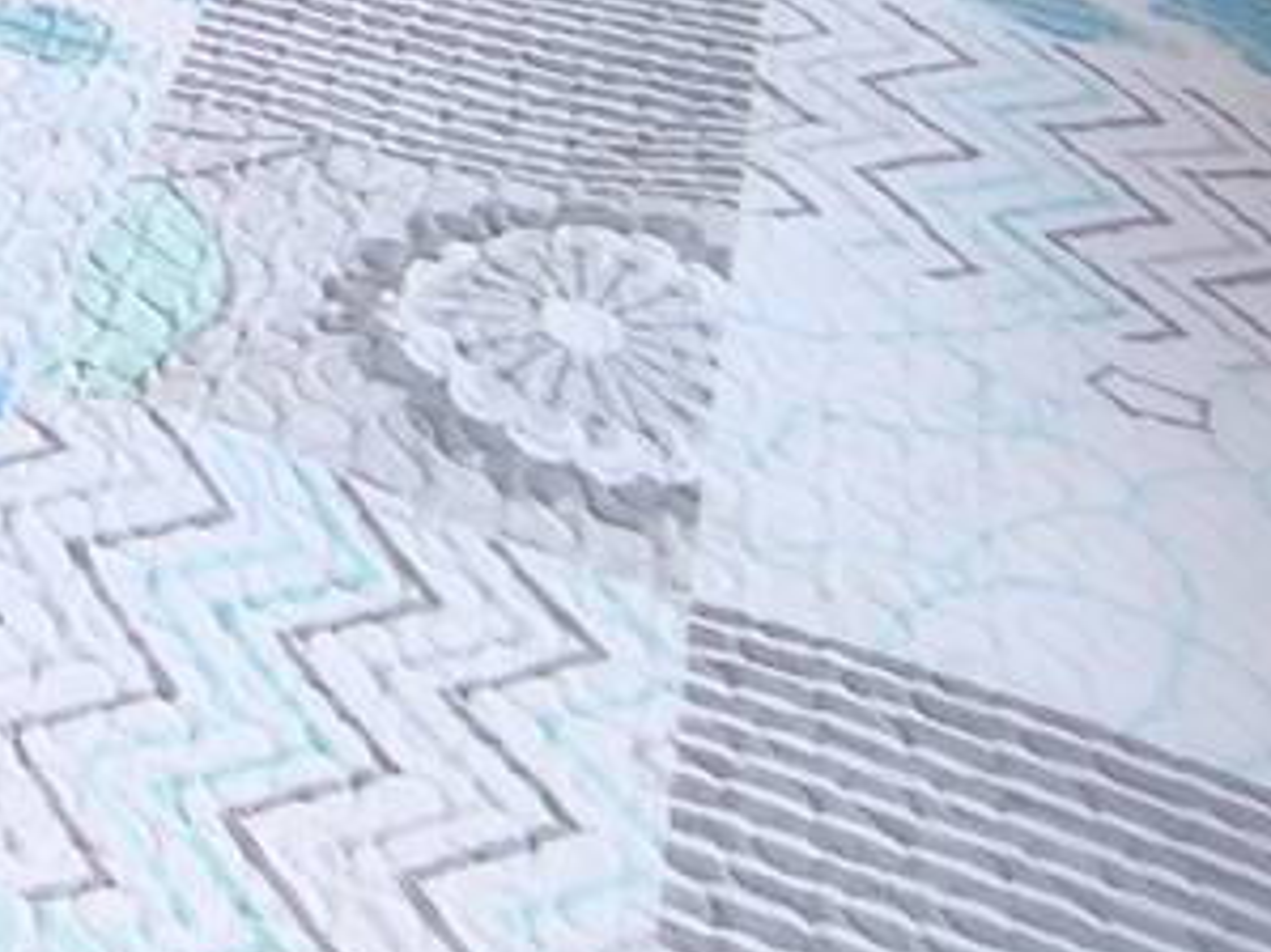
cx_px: -825
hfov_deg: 20.3
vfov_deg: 15.2
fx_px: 2826
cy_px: -978
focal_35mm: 77
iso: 64
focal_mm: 1.65
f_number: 2.2
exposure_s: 1/60
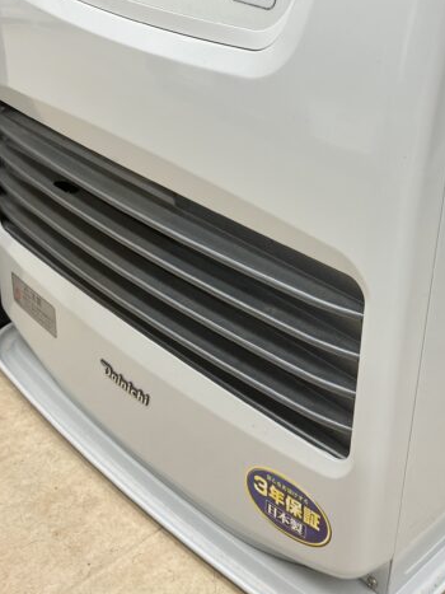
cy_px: 197
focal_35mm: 48
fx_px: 823
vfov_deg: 39.2
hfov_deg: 30.1
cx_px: 290
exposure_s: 1/120
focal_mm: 3.99
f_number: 1.8
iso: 64
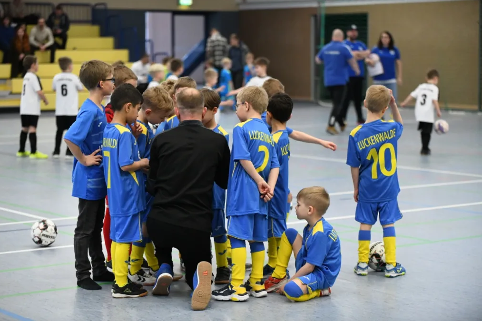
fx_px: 1245
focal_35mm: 93
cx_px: 240
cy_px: 159
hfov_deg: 21.9
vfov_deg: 14.7
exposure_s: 1/1000
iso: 8000
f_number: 2.8
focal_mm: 92
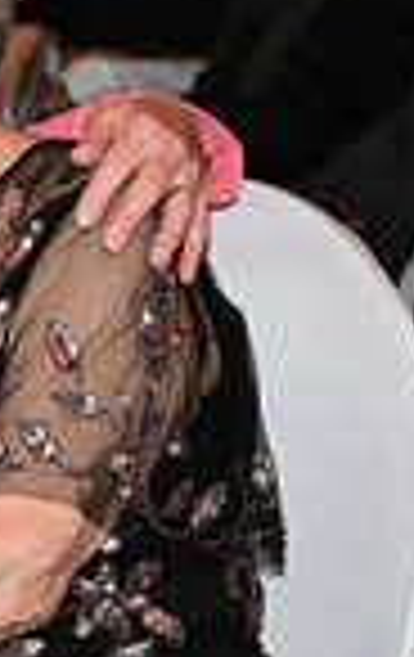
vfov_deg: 13.0
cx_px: -353
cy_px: 279
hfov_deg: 7.9
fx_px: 2871
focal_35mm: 160
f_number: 5
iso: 3200
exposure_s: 1/200
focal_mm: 51
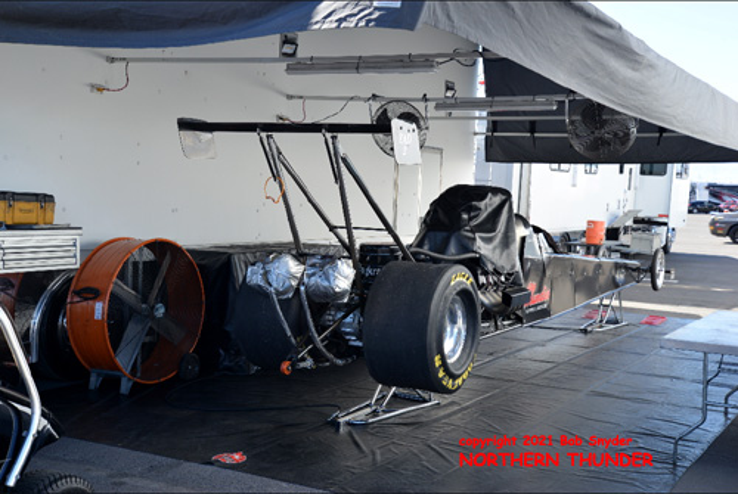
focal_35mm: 46
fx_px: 944
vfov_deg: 29.3
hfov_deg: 42.7
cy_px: 247
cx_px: 369
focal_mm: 46
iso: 200
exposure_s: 1/160
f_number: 6.3
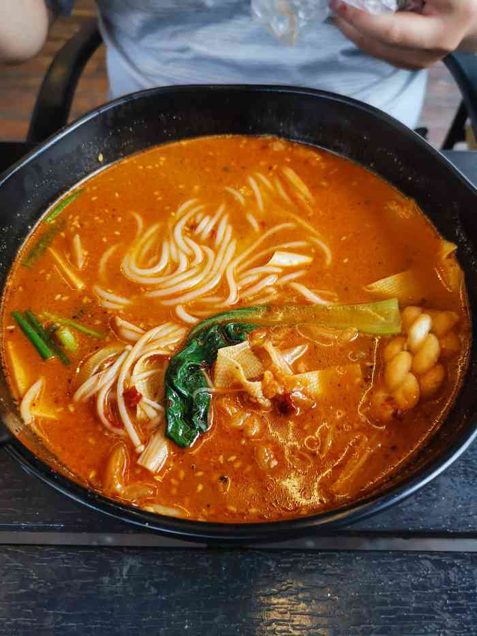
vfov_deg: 65.3
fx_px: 496
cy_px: 318
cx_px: 238
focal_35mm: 27
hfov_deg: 51.4
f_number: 1.8
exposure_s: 1/100
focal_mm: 4.75
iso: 125
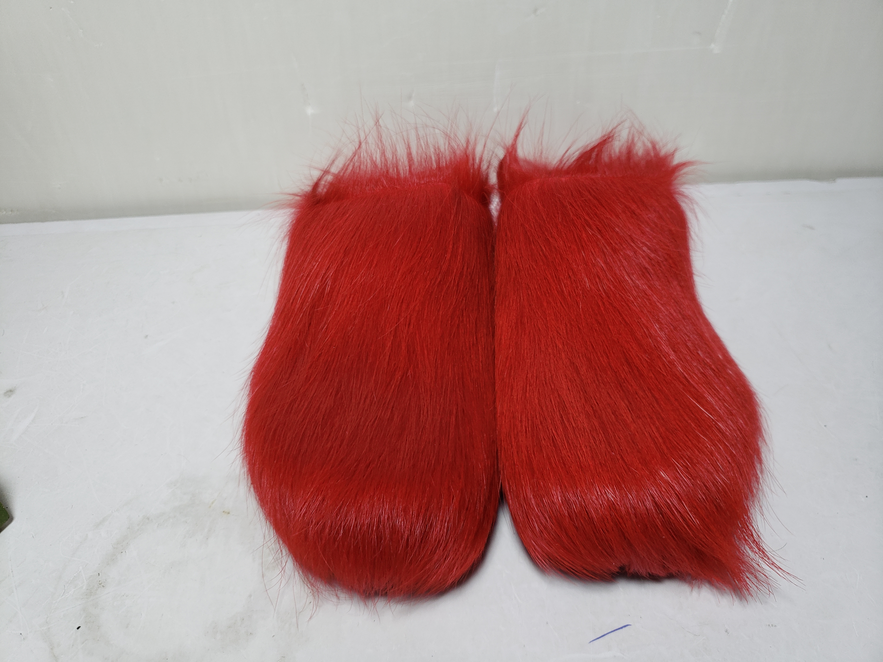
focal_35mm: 26
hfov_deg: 67.3
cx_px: 442
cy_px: 331
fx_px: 663
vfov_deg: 53.1
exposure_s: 1/420
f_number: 1.5
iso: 50
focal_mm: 4.3
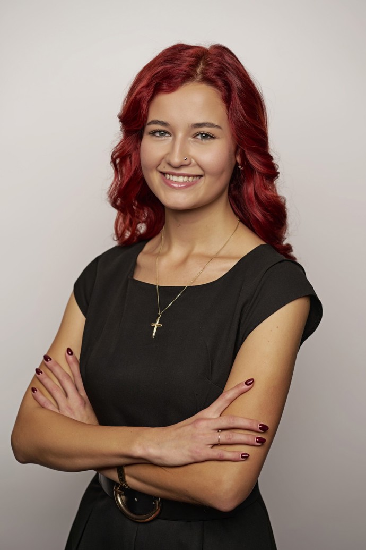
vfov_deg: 23.9
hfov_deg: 16.1
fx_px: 1296
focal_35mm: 85
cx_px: 183
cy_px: 275
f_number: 4
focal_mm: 85
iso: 100
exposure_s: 1/60
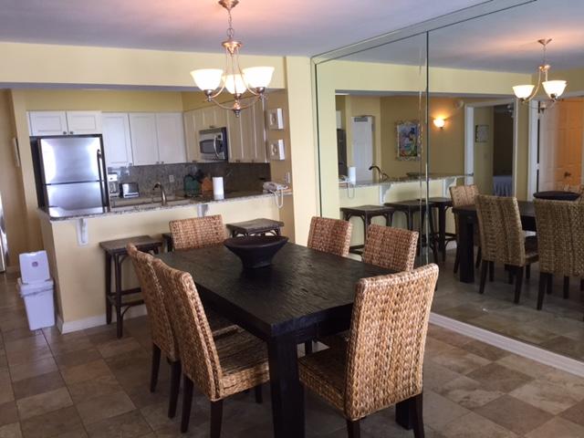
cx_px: 292
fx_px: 489
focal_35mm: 29
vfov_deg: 48.2
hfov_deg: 61.7
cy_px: 219
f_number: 2.2
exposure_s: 1/30
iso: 50
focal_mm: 4.15
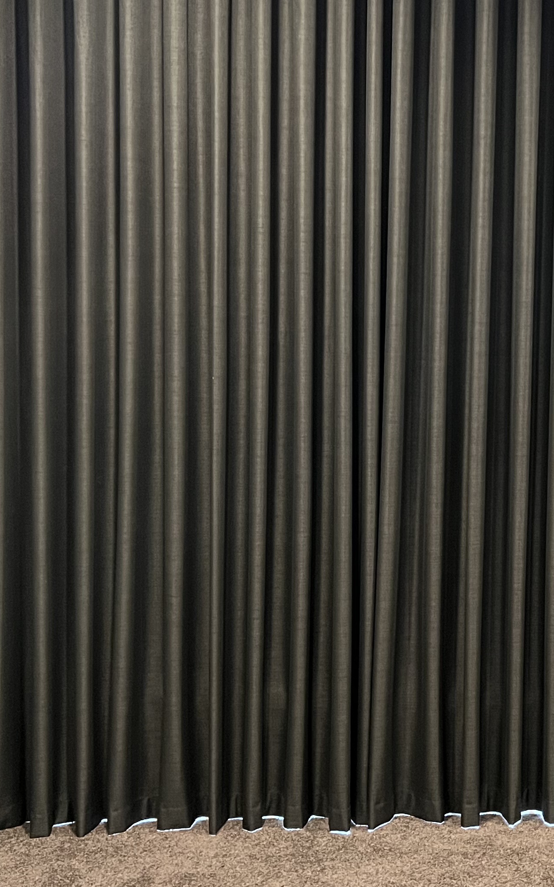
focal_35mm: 54
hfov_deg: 22.9
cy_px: 417
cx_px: 568
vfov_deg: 37.5
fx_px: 1305
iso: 640
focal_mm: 5.7
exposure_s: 1/33
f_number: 1.5
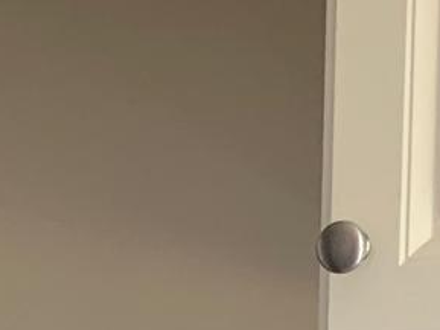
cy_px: 826
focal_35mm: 184
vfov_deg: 7.5
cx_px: -349
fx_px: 2340
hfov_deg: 10.2
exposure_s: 1/60
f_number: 1.8
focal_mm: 4.25
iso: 100
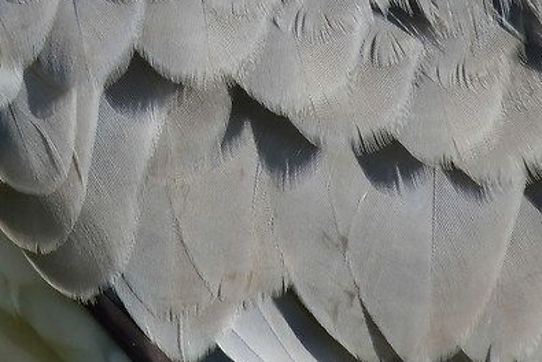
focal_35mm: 3642
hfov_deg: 0.6
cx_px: -660
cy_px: -651
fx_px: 54871
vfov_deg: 0.4
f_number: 8
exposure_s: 1/1600
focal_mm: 600
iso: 320
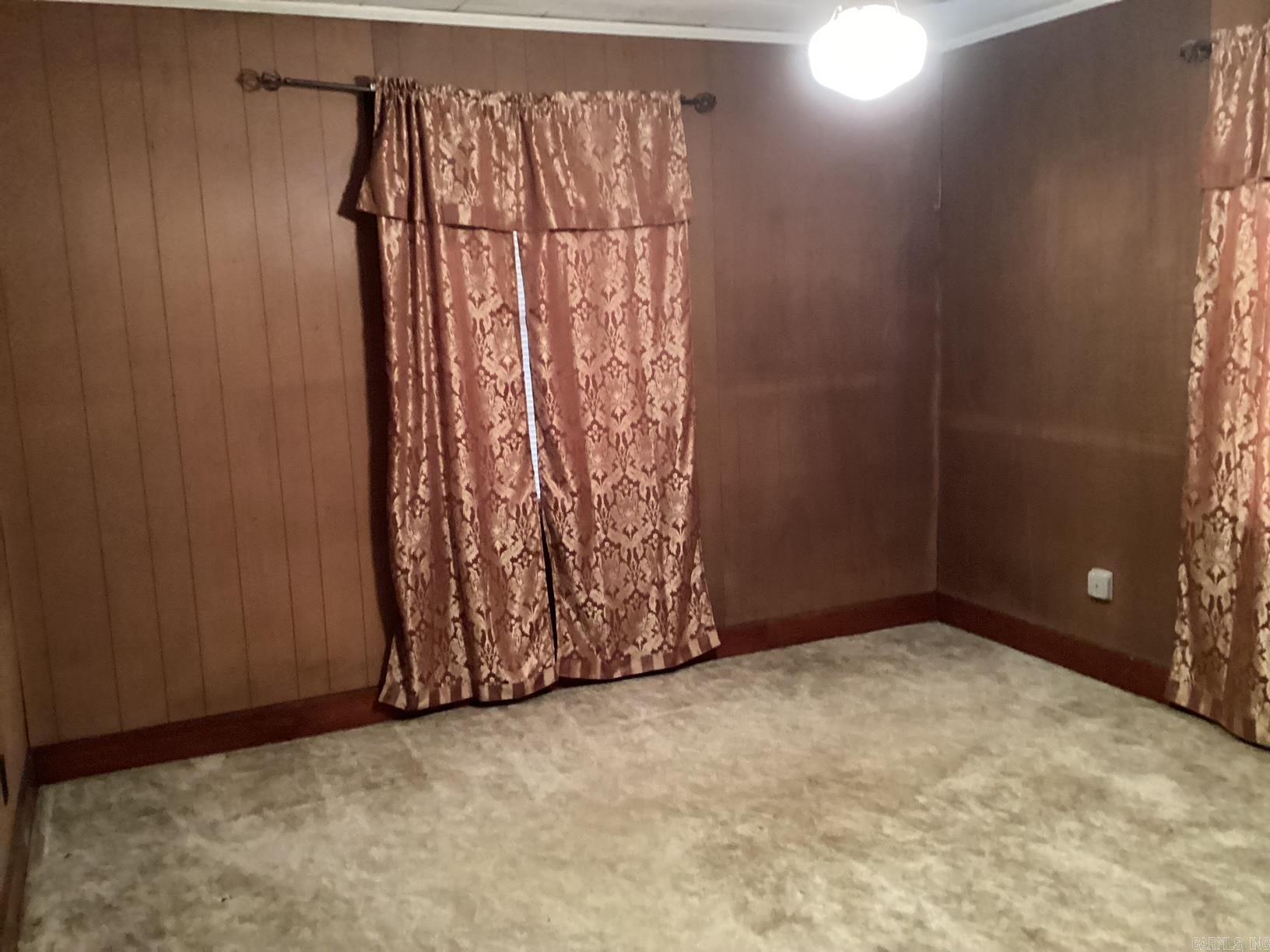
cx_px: 635
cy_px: 476
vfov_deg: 45.4
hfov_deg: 58.4
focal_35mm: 31
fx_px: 1137
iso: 800
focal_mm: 3.3
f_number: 2.4
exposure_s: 1/20
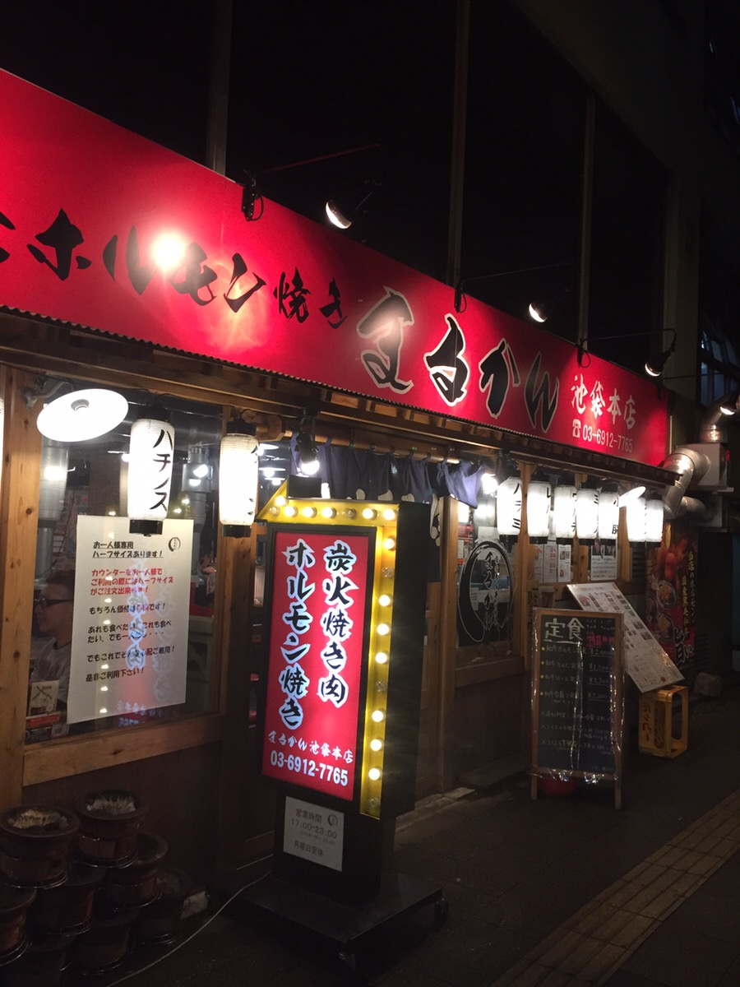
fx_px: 827
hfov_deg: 48.2
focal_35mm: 29
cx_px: 370
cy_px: 494
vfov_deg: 61.7
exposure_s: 1/30
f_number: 2.2
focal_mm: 4.15
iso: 50
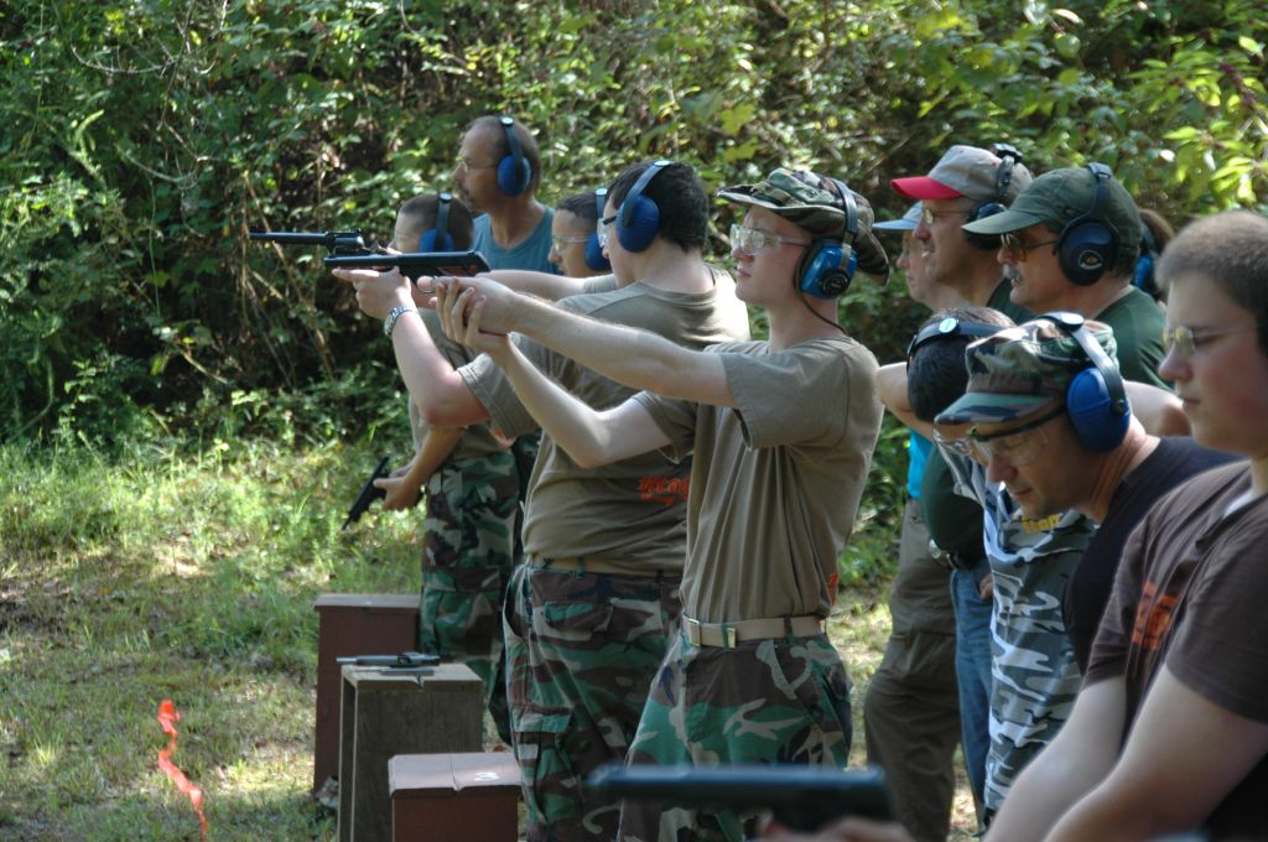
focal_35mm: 142
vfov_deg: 9.6
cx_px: 634
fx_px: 5013
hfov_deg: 14.4
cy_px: 421
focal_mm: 95
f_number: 5.3
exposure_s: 1/80
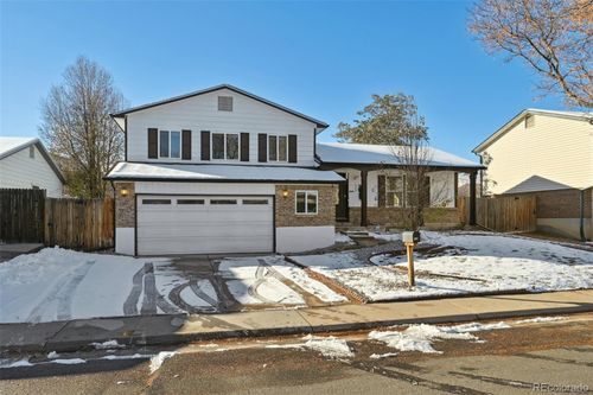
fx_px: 403
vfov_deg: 52.2
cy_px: 198
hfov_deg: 72.6
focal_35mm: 24
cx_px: 296
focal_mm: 24.5
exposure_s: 1/400
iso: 400
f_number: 10
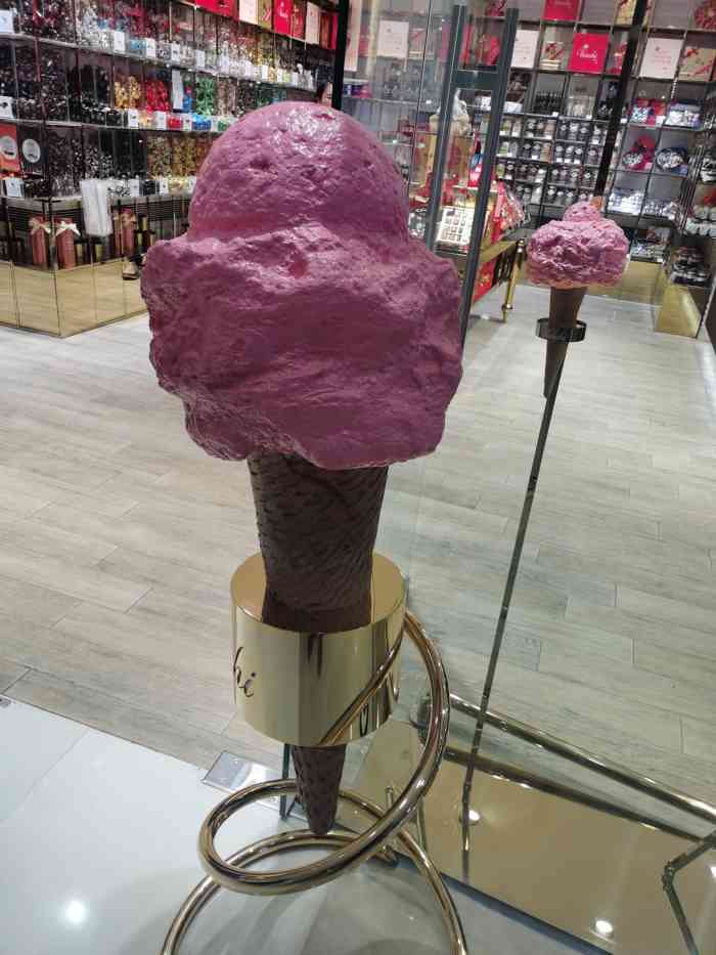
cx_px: 358
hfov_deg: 51.4
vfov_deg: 65.3
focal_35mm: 27
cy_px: 478
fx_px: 744
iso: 64
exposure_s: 1/100
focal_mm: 5.58
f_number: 1.8
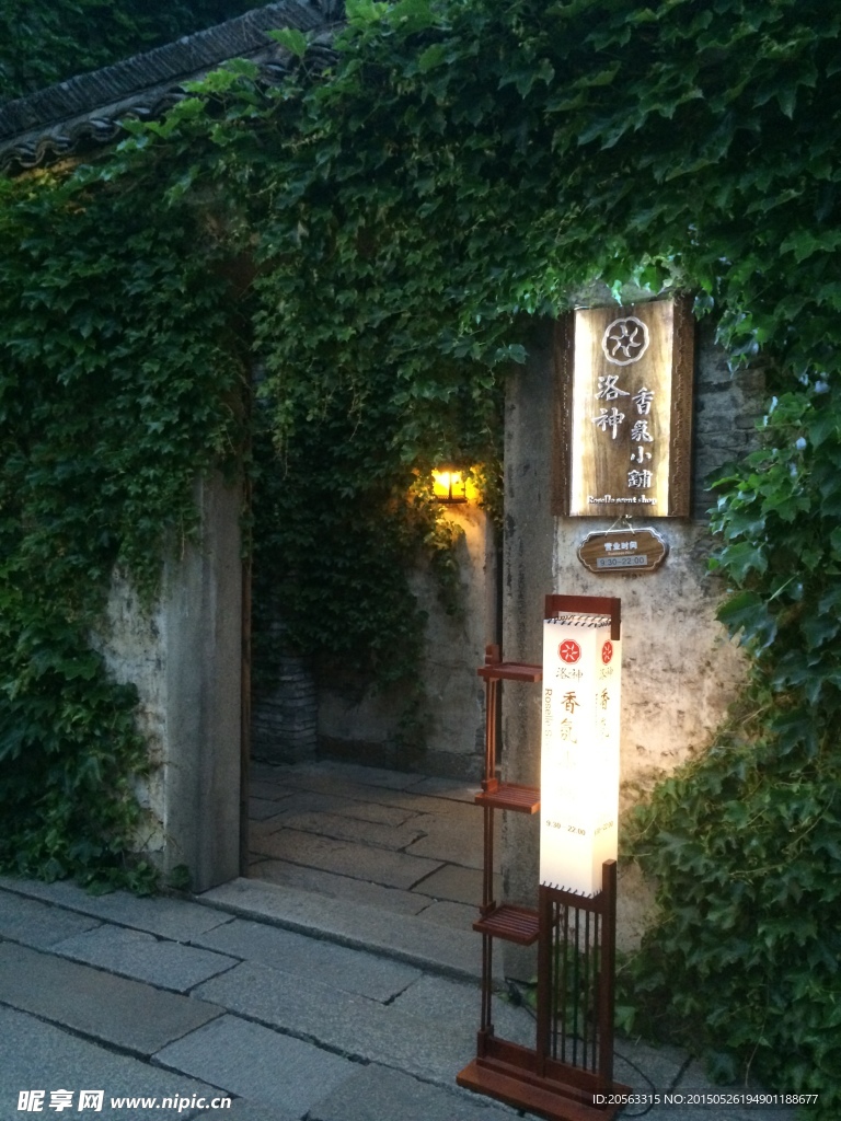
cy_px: 560
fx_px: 972
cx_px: 420
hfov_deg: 46.8
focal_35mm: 30
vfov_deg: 60.0
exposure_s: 1/30
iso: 320
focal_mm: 4.12
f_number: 2.2
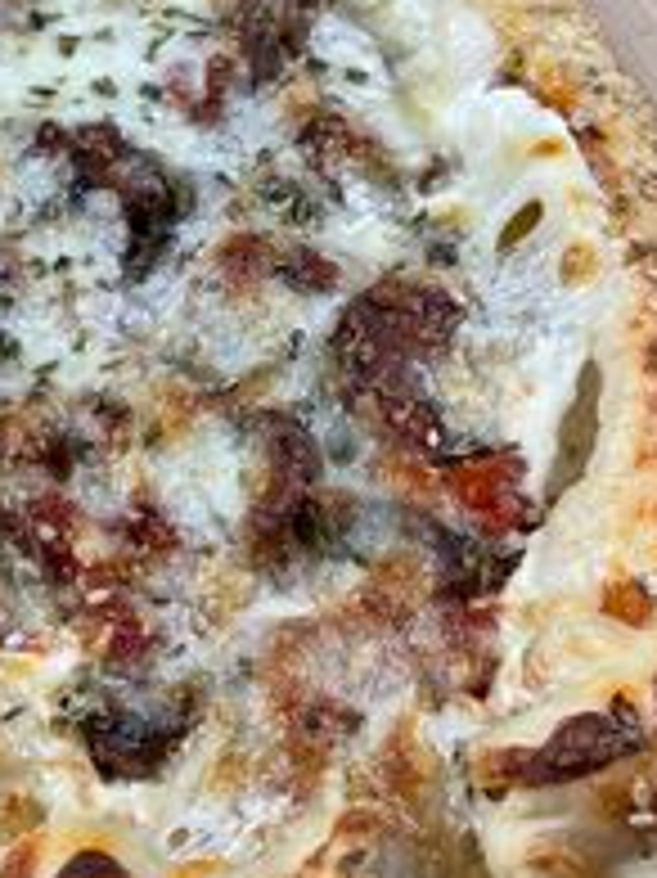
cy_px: 349
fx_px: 1444
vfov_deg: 33.7
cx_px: 202
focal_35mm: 57
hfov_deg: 25.5
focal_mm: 4.2
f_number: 1.6
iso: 100
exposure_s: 1/120
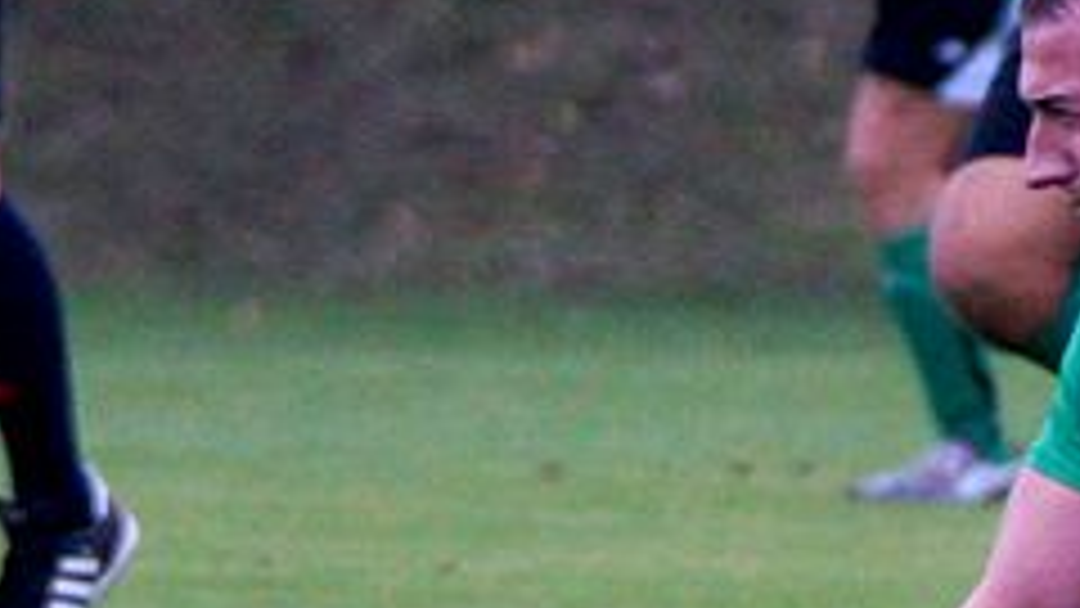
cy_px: 56
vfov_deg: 1.1
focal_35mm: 1110
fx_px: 31787
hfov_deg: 1.9
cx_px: 1228
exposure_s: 1/1000
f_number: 5.6
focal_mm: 200
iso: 1600
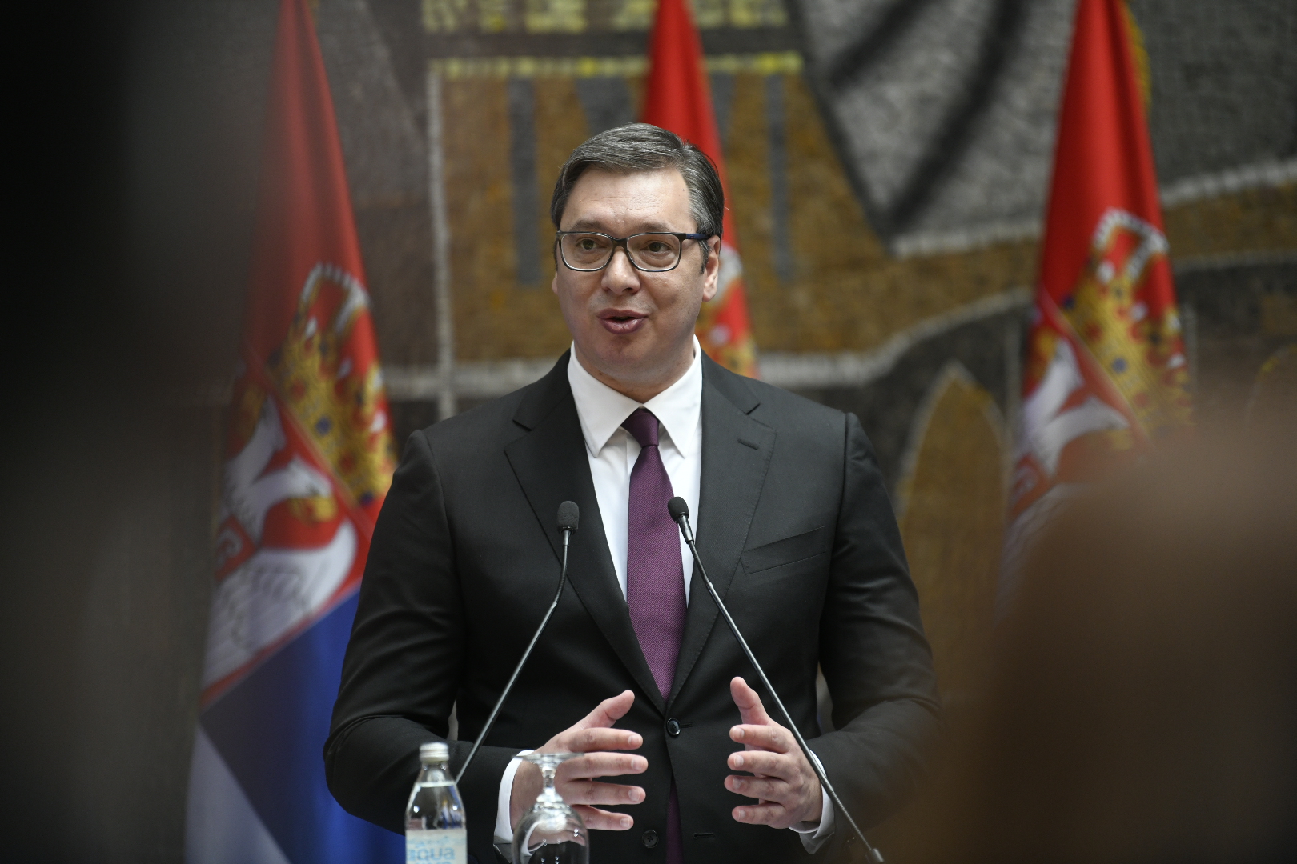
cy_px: 432
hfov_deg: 10.3
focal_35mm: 200
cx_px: 648
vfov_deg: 6.9
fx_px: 7205
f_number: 2.8
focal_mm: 200
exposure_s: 1/1000
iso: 1600
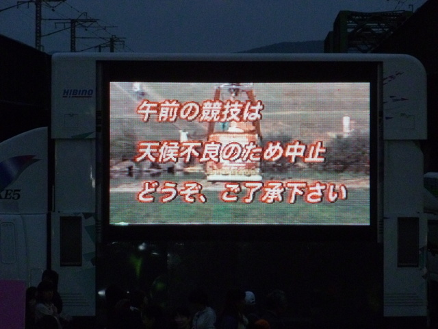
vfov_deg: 7.1
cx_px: 219
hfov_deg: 9.5
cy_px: 164
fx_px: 2644
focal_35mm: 209
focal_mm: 37.3
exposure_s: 1/60
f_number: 5.8
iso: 400
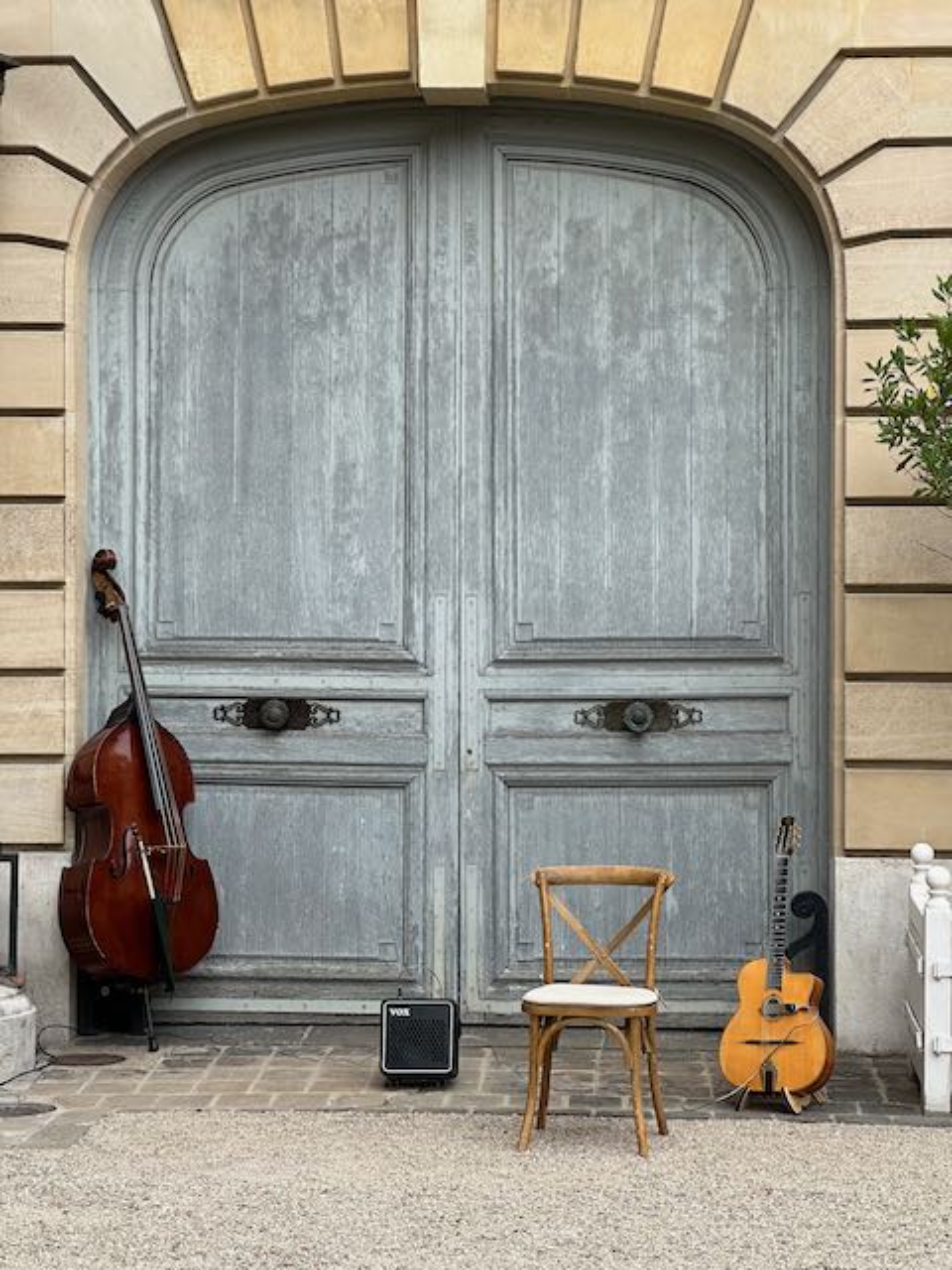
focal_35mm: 77
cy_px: 635
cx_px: 476
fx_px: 2824
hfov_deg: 19.1
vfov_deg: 25.3
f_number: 2.8
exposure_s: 1/181
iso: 32
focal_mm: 9
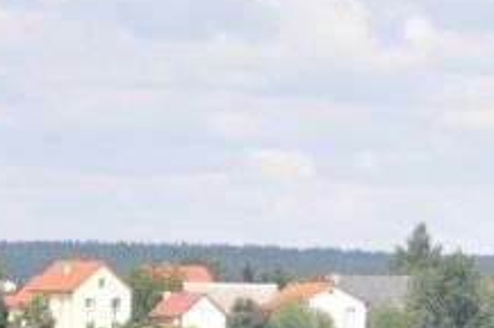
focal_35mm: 693
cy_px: -43
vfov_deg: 2.0
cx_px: 808
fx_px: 9495
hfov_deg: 3.0
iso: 400
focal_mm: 98
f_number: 5.6
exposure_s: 1/1000
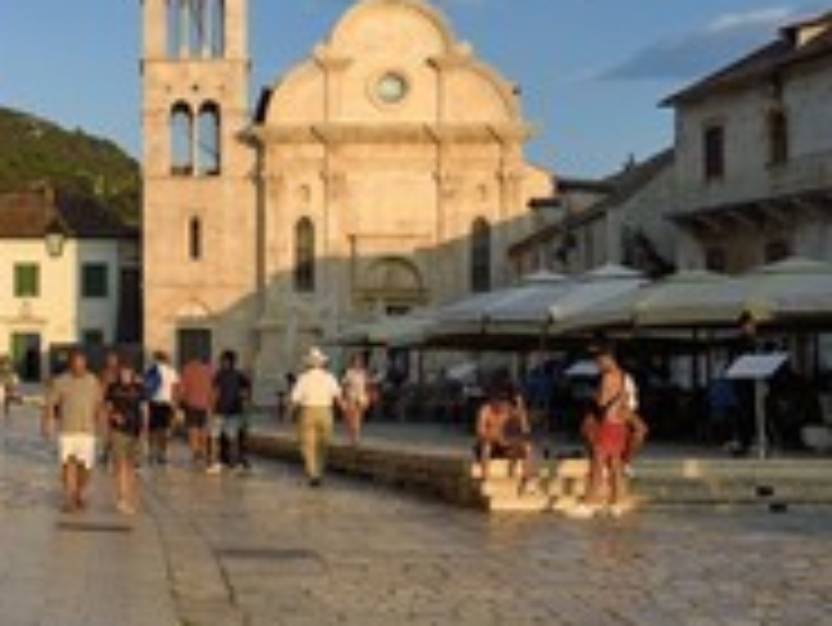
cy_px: 243
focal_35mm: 83
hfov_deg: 22.7
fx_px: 1996
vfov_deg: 17.8
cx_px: 18
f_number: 8
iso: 200
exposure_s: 1/500
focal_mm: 38
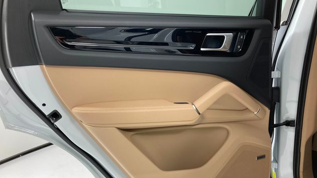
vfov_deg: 37.4
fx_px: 261
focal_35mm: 31
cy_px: 117
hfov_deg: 62.6
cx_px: 161
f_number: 1.8
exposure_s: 1/120
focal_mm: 3.99
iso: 40
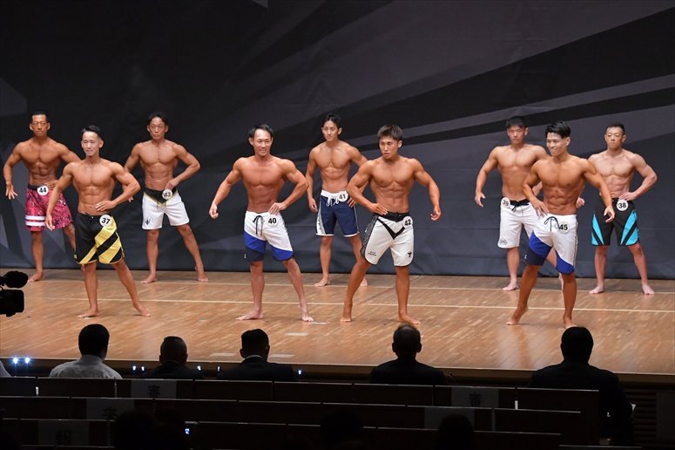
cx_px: 338
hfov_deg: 14.0
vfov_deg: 9.3
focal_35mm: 147
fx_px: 2755
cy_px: 225
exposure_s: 1/400
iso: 6400
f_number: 5.6
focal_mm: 98
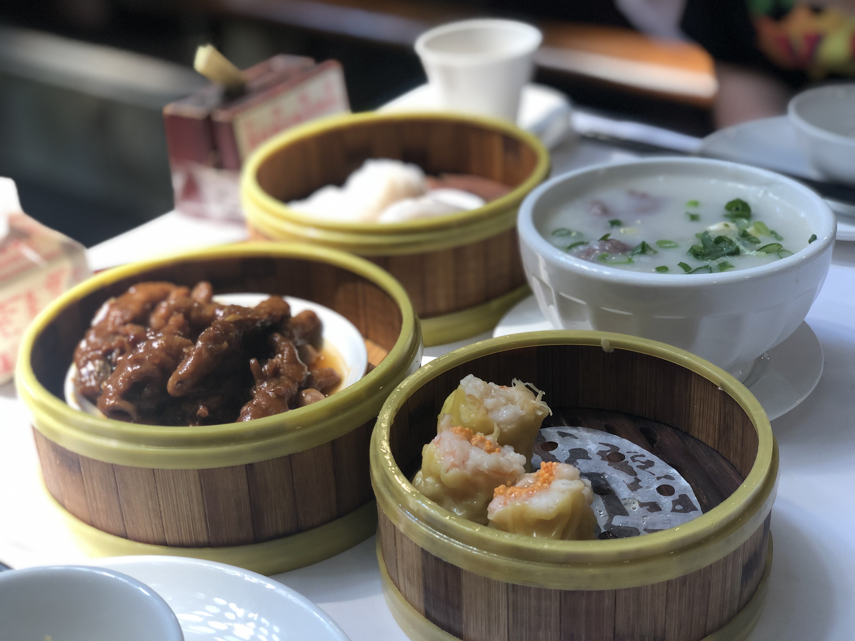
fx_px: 1284
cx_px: 428
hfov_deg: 36.8
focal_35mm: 52
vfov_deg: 28.0
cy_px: 320
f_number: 2.4
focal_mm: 6
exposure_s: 1/50
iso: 40
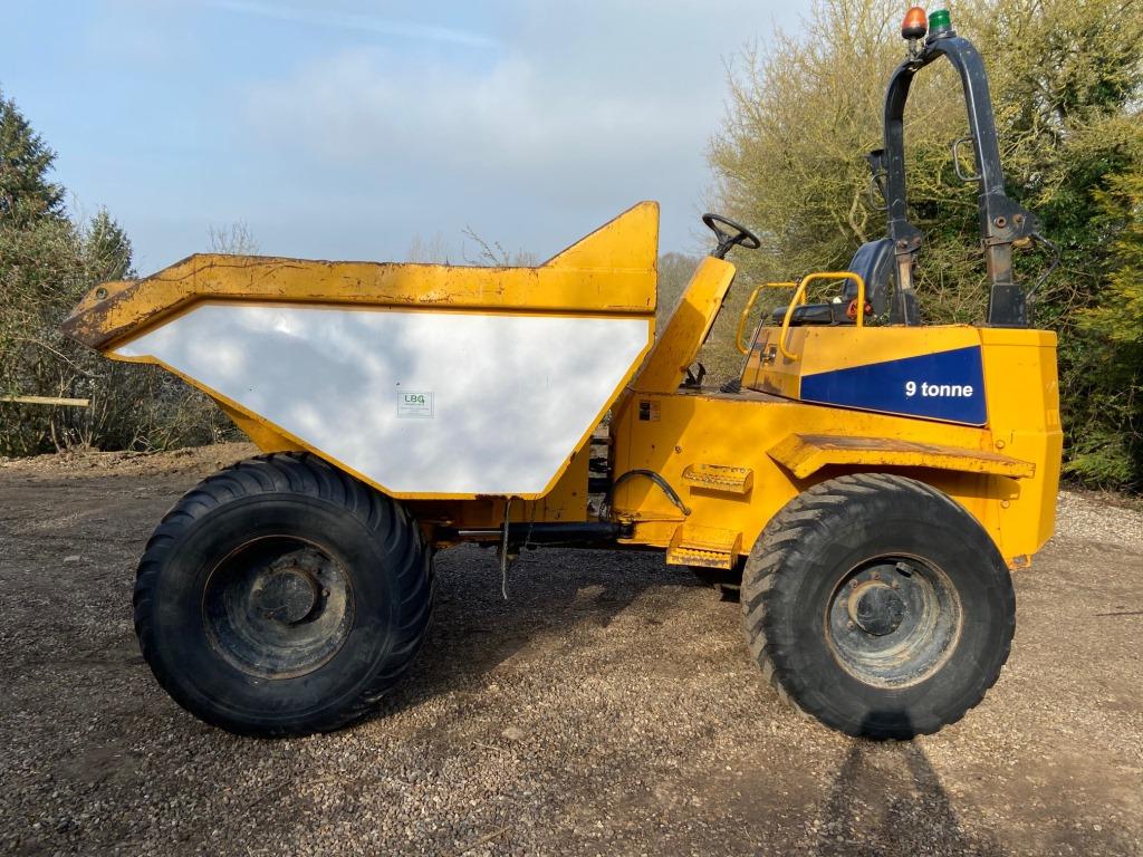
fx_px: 859
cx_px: 572
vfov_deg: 53.1
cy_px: 428
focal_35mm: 26
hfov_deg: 67.3
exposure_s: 1/1898
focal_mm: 4.25
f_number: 1.8
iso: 32
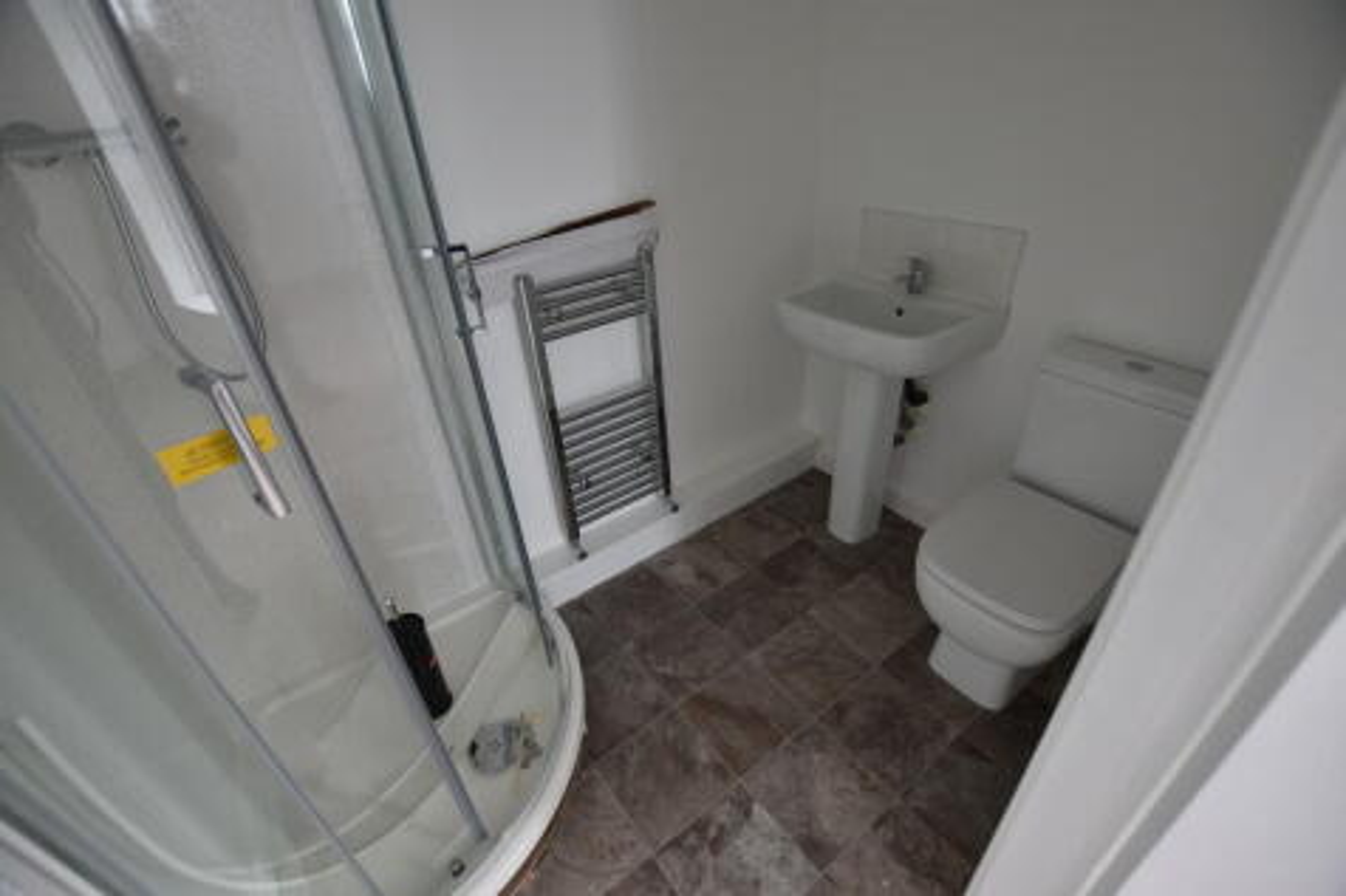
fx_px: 561
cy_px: 448
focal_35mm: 15
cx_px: 673
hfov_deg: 100.4
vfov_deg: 77.3
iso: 100
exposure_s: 1/30
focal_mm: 10
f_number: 3.5
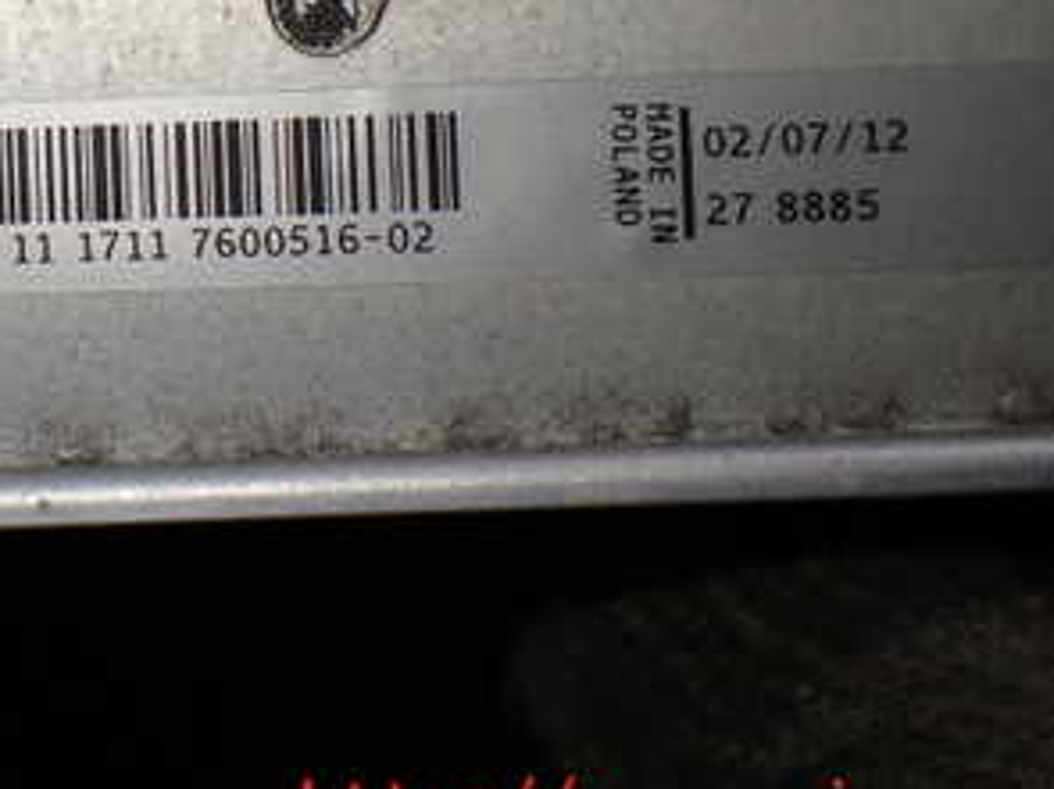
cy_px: 57
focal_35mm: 61
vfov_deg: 23.3
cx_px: 36
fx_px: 1857
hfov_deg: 29.8
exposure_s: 1/125
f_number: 2.3
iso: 125
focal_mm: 5.4
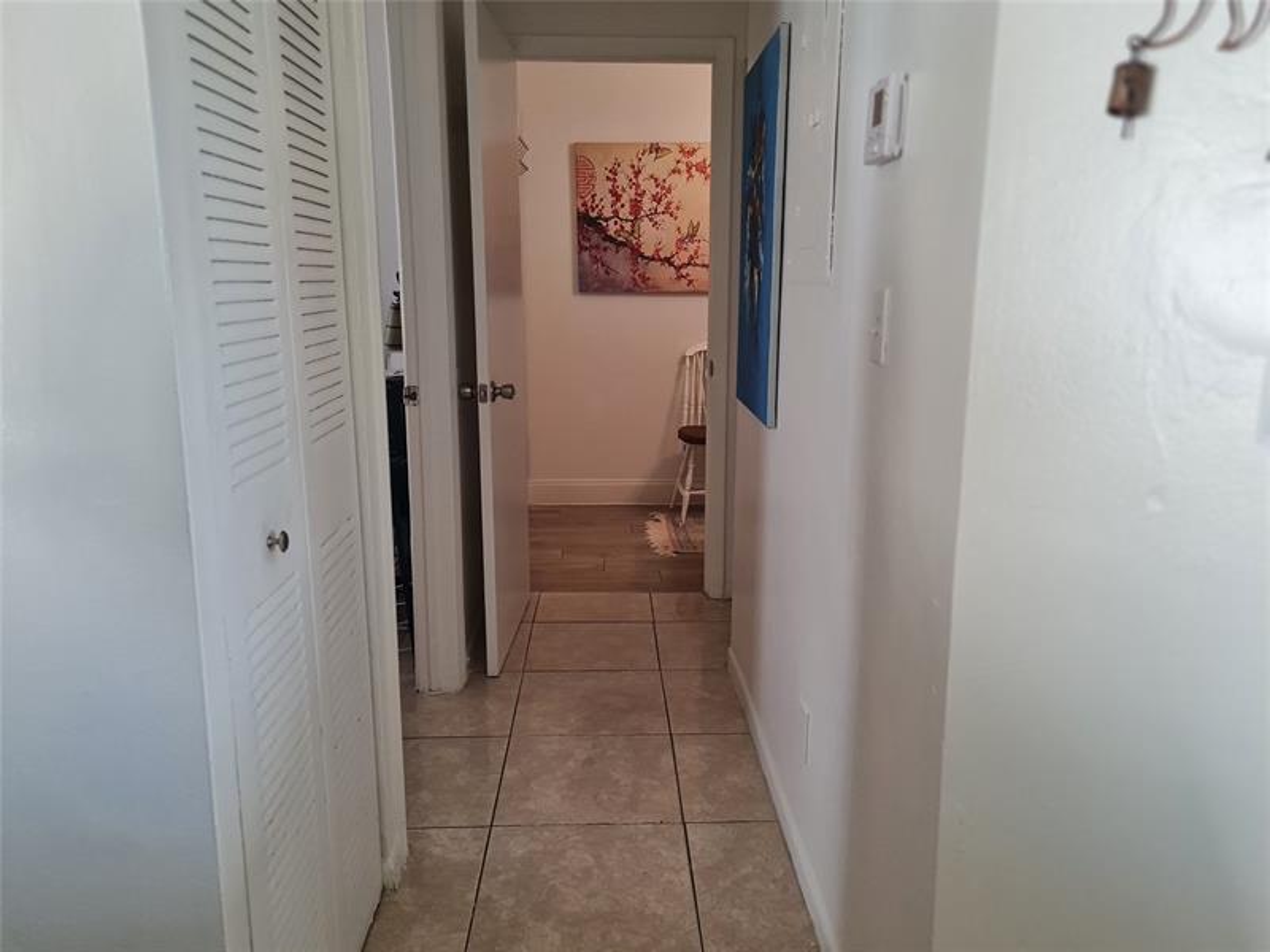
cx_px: 635
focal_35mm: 26
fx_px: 954
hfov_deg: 67.3
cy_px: 476
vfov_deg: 53.1
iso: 250
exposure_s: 1/120
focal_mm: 5.4
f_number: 1.8
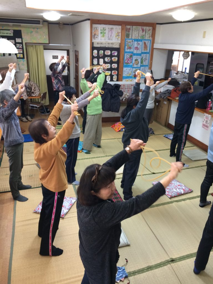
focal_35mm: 29
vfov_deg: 61.7
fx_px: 238
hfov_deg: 48.2
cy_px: 142
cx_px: 106
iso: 100
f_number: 2.2
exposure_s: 1/30
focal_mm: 4.15
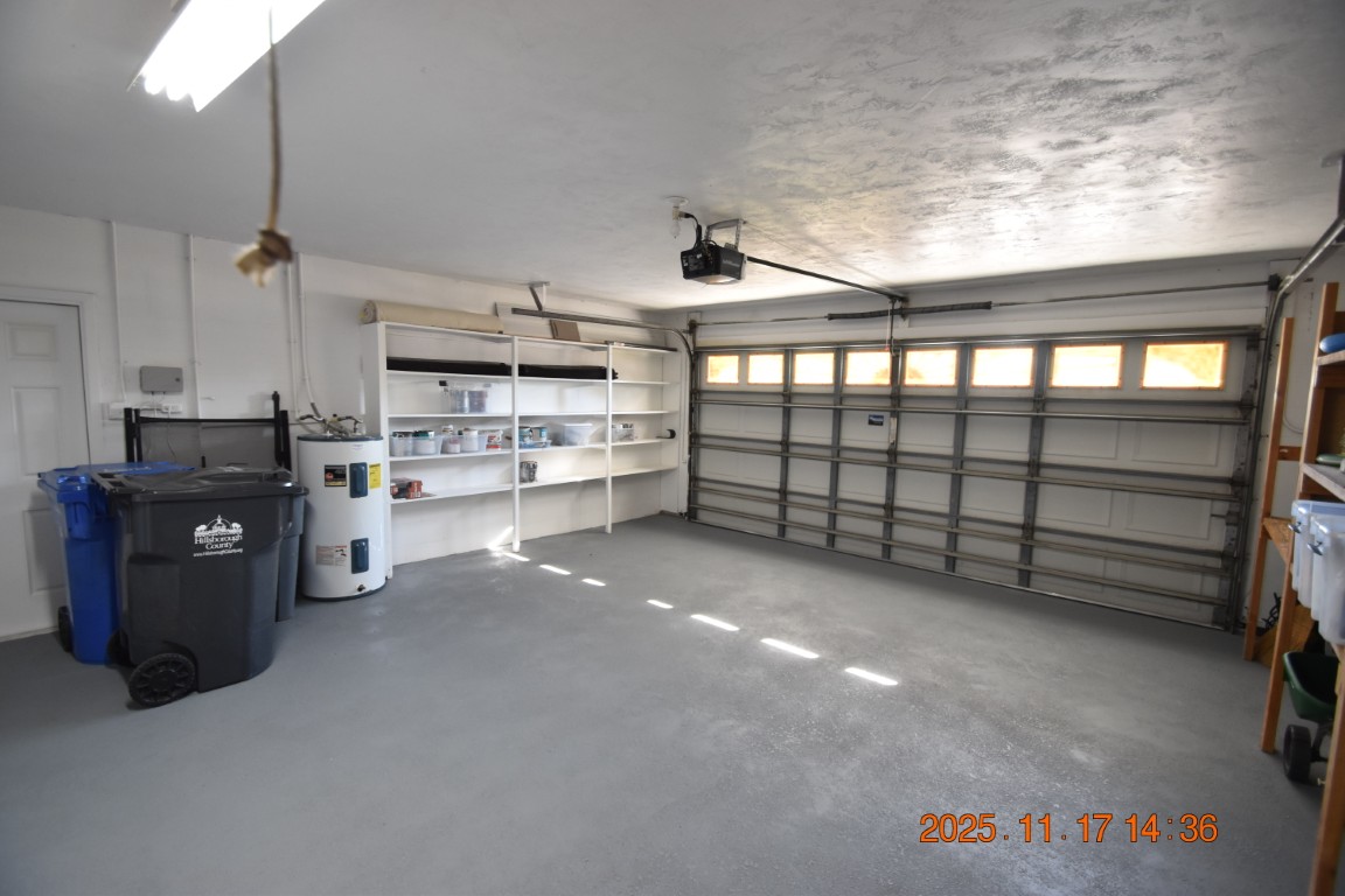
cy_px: 448
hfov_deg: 100.4
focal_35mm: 15
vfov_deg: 77.3
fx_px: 560
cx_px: 672
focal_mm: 10
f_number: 3.5
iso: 800
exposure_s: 1/45
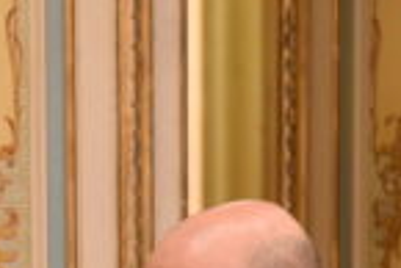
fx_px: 4828
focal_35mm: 433
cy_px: 506
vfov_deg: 3.2
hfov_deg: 4.7
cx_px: 19
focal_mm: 105
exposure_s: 1/160
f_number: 4
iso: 5000
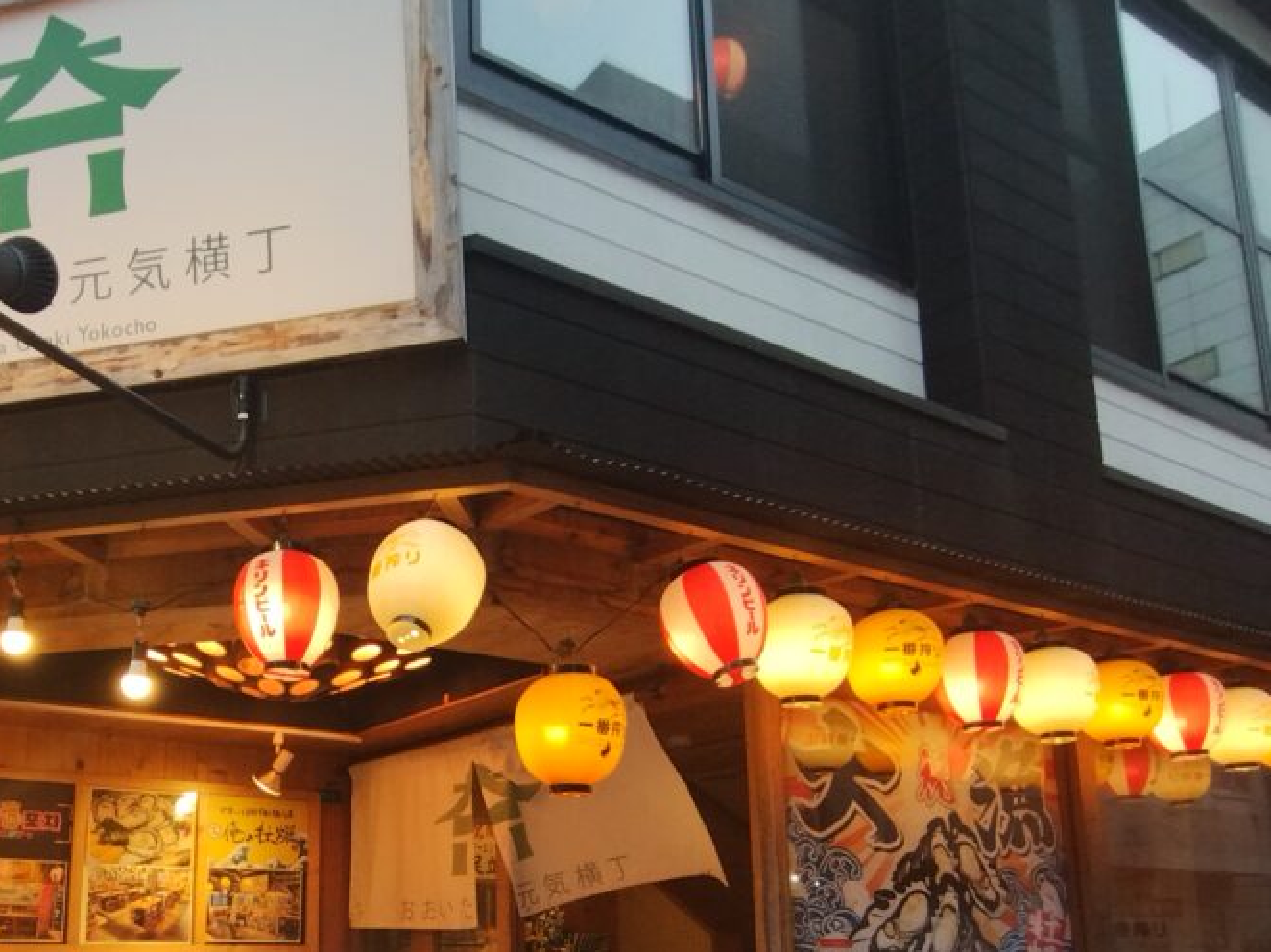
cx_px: 349
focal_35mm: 31
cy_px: 752
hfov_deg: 56.1
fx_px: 1138
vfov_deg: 43.4
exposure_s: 1/50
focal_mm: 1.66
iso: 113
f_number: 2.2
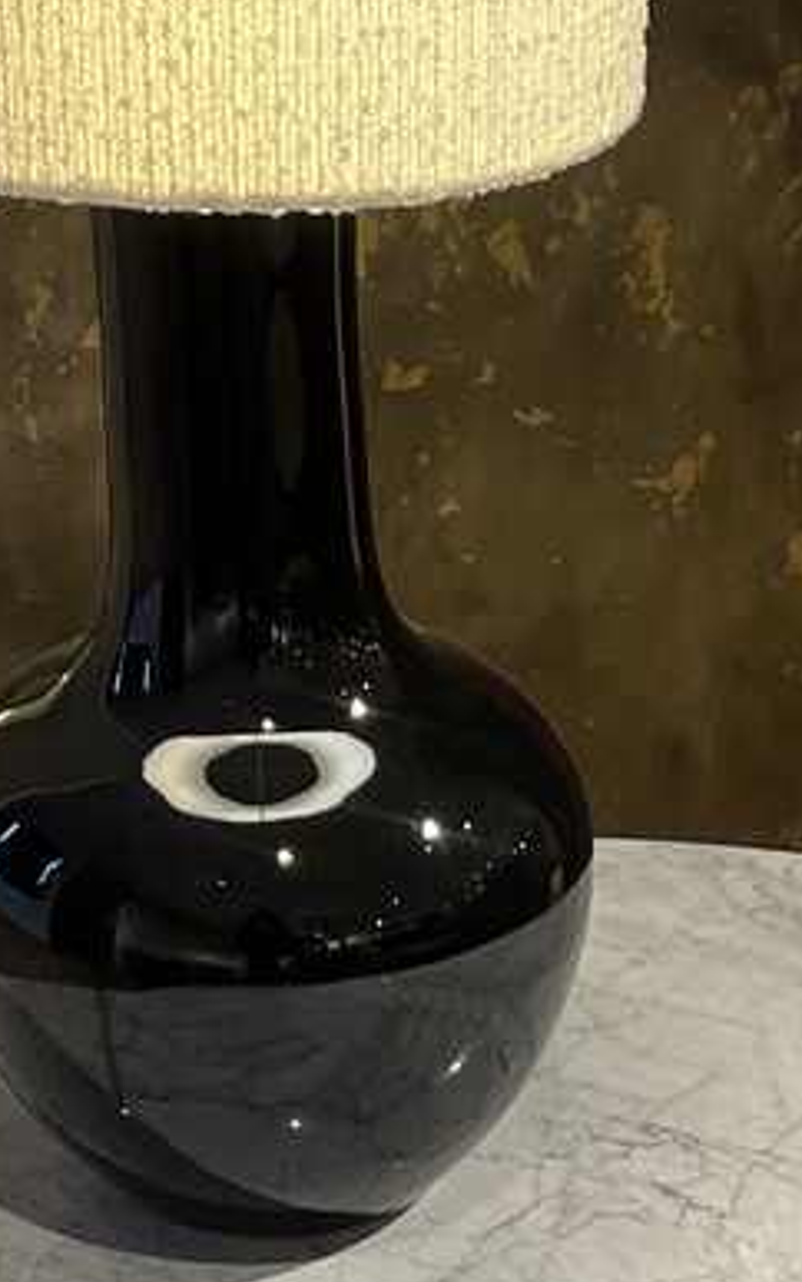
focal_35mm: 114
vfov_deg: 17.4
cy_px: 1544
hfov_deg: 11.5
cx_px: 620
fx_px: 3985
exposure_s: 1/100
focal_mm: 5.7
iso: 125
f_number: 1.5
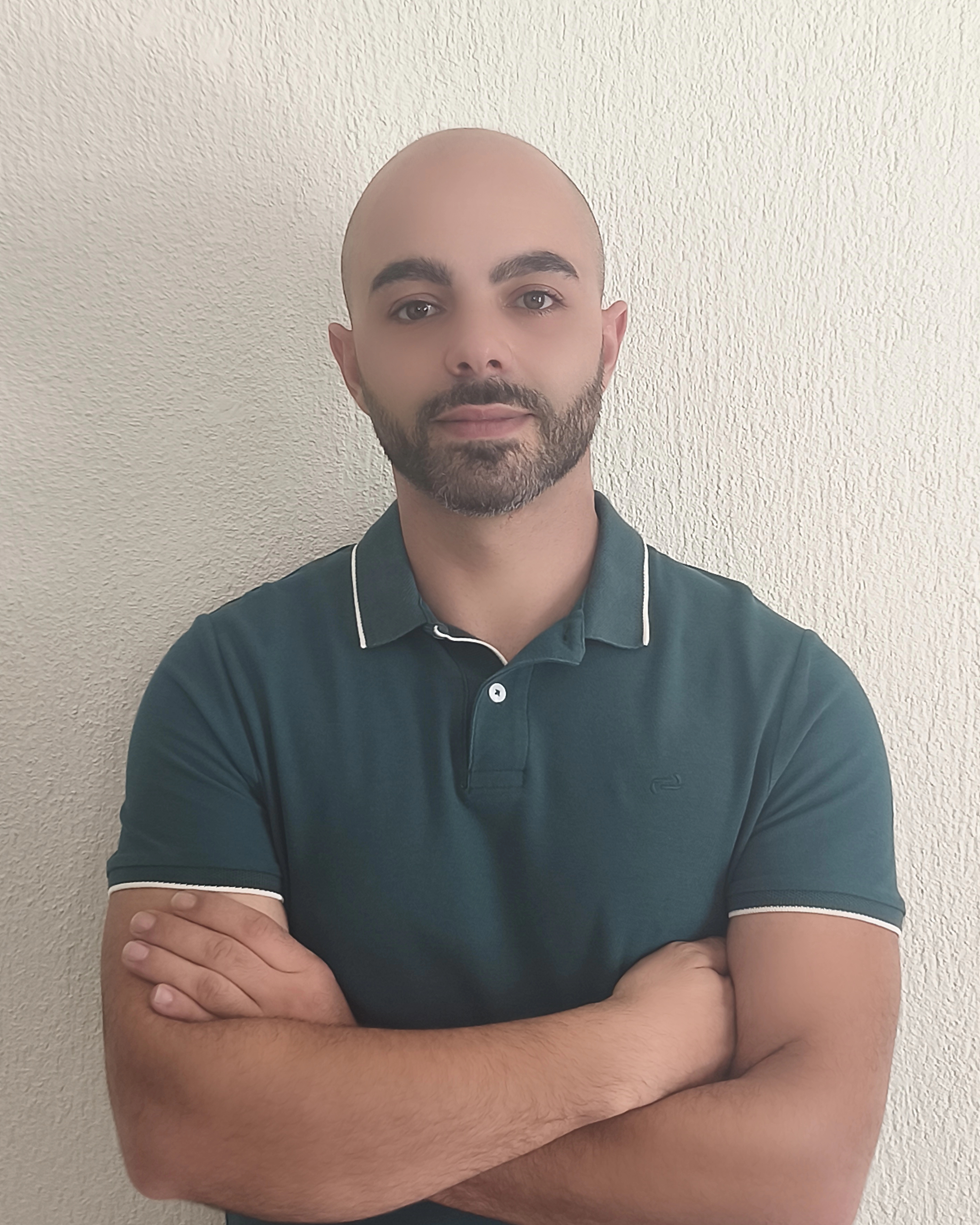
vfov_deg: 36.0
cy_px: 605
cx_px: 468
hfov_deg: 29.1
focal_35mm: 52
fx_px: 1885
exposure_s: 1/50
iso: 400
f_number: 1.65
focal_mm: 6.18
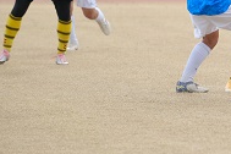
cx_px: 277
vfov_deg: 1.2
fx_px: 7642
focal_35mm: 1191
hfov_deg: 1.7
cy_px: 15
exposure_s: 1/500
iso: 800
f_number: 5.6
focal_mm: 300
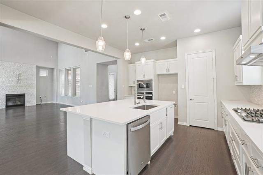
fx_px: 110
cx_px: 132
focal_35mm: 15
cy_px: 88
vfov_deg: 77.3
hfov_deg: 100.4
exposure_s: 1/25
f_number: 8
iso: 400
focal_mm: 10
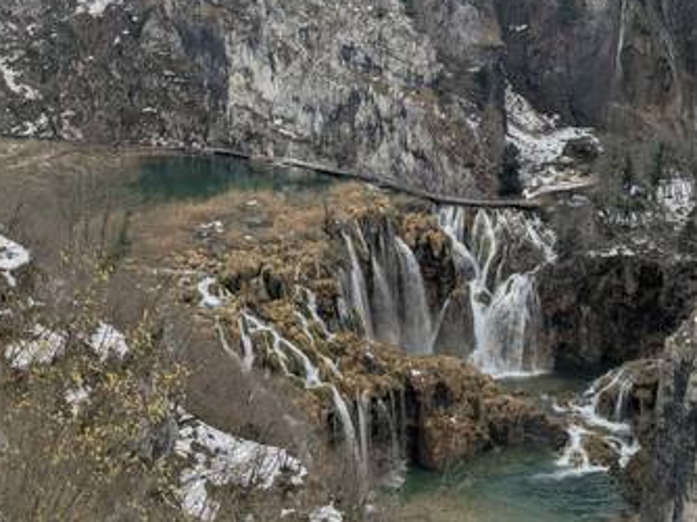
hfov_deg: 28.0
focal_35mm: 69
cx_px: 474
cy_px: 148
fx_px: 1388
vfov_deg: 21.2
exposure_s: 1/382
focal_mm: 6.81
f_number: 1.85
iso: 60
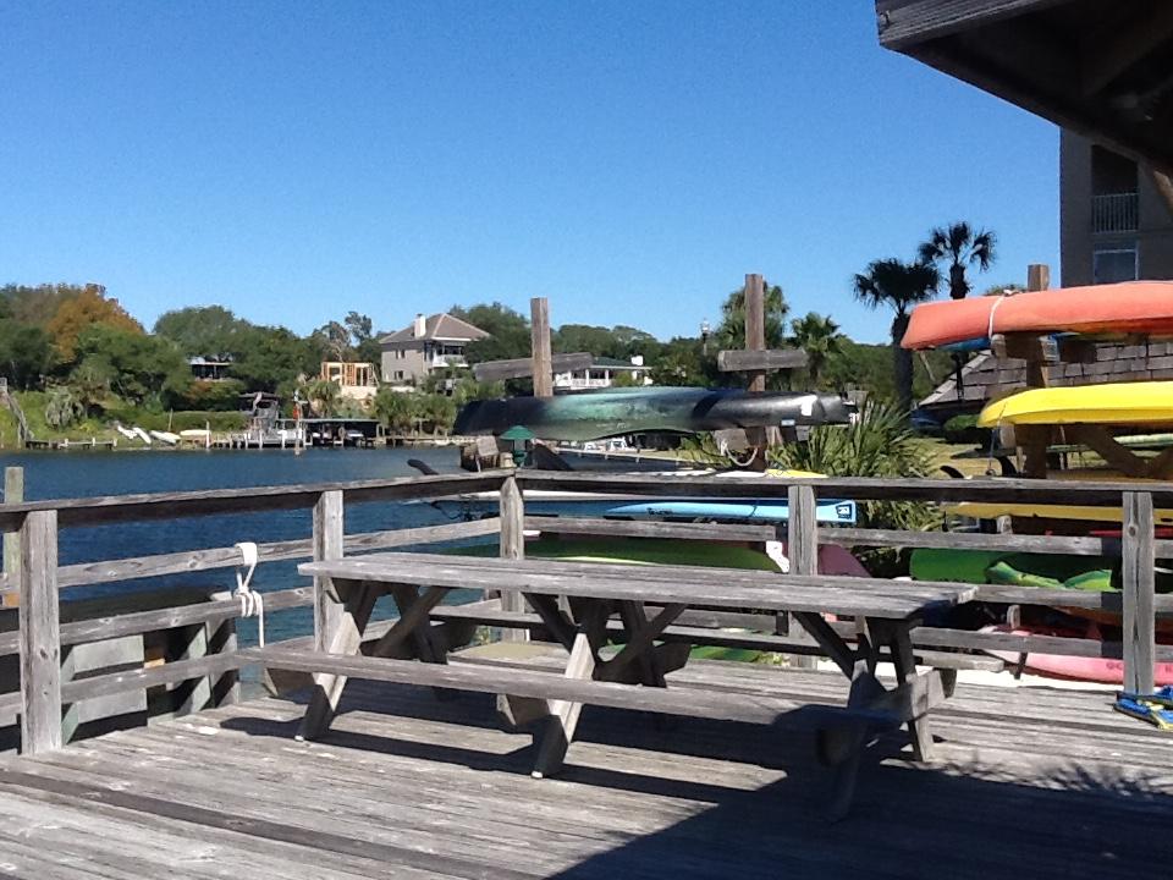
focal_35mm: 44
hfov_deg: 42.9
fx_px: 1491
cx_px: 586
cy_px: 440
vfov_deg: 32.9
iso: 40
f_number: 2.4
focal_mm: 2.03
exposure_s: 1/1672
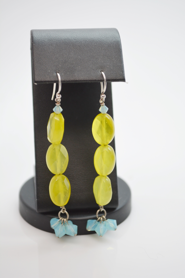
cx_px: 92
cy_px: 139
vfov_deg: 26.0
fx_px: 601
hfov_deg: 17.5
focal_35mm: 78
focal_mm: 52
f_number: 5.6
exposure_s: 1/100
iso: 400
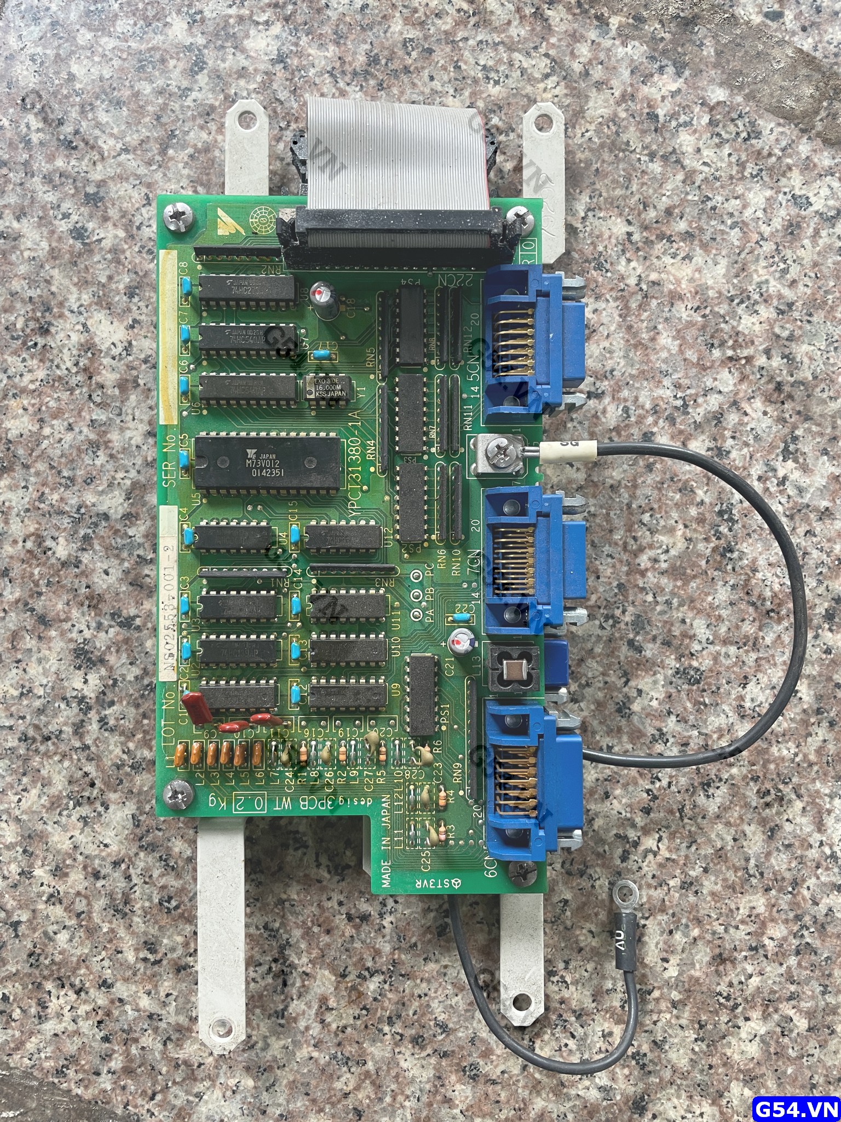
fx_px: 842
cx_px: 420
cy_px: 561
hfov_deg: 53.1
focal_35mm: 26
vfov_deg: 67.3
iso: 125
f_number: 1.6
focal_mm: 4.2
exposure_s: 1/61
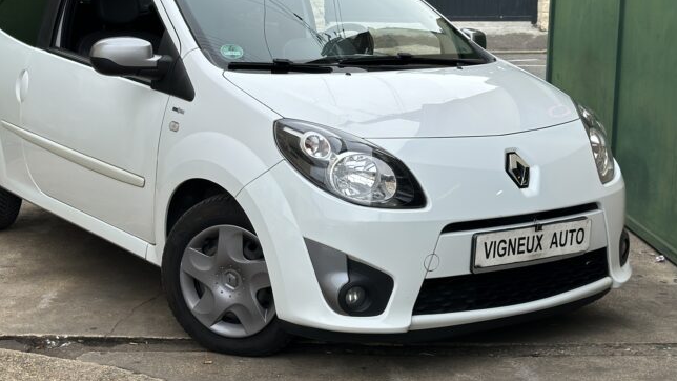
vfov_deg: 18.5
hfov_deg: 32.3
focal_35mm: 65
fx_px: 1167
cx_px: 302
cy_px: 143
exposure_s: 1/1357
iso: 64
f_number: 1.78
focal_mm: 6.86
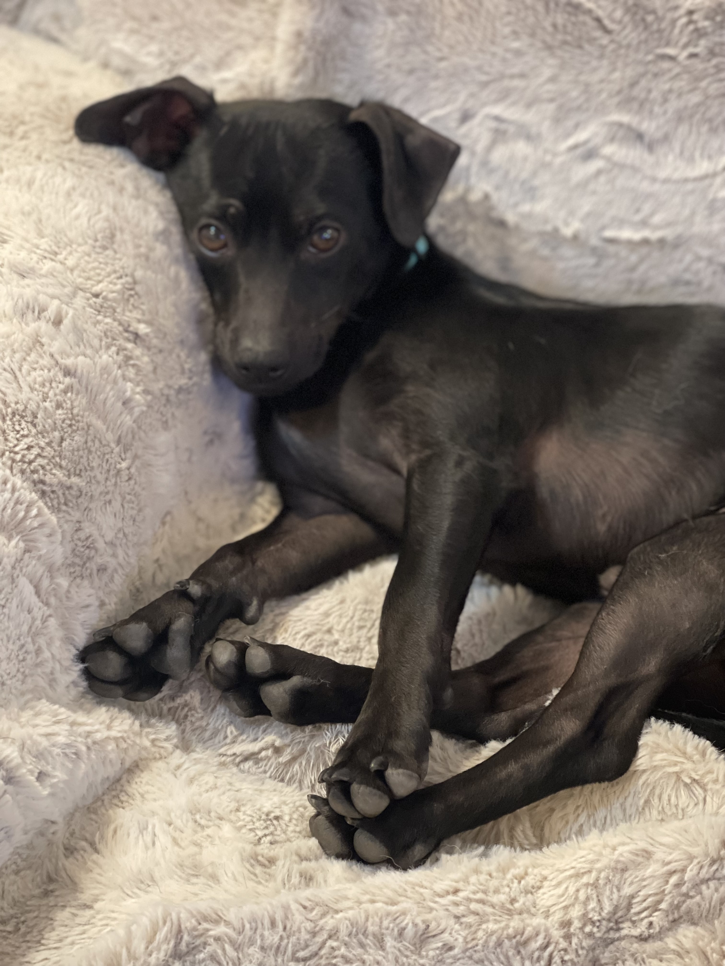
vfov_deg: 30.3
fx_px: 1787
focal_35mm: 64
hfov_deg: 22.9
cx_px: 362
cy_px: 483
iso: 400
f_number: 2.2
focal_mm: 7.5
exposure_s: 1/30
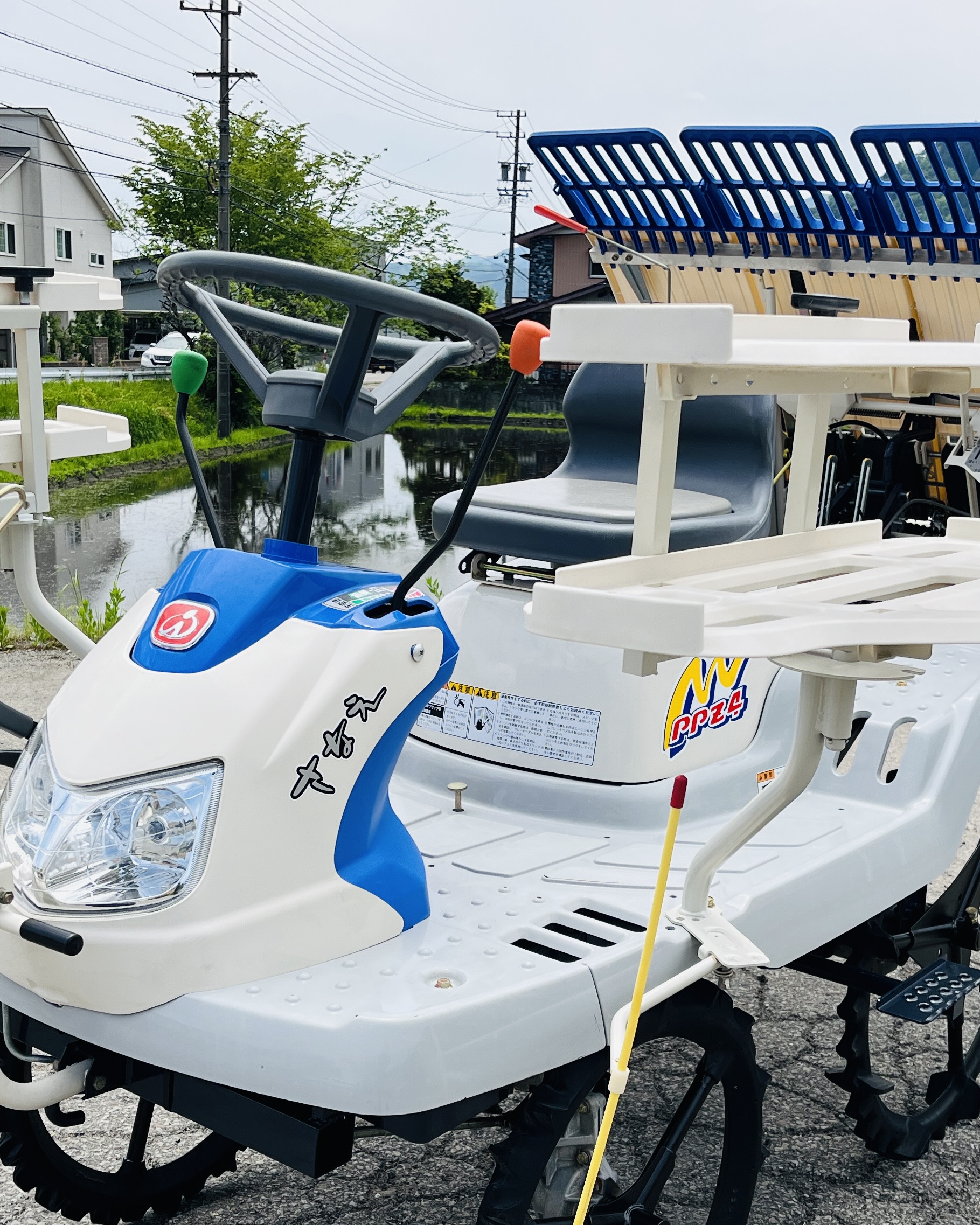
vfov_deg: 41.0
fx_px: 1632
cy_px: 726
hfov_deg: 33.4
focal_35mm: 45
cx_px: 526
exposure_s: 1/3215
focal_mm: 5.1
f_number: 1.6
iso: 50
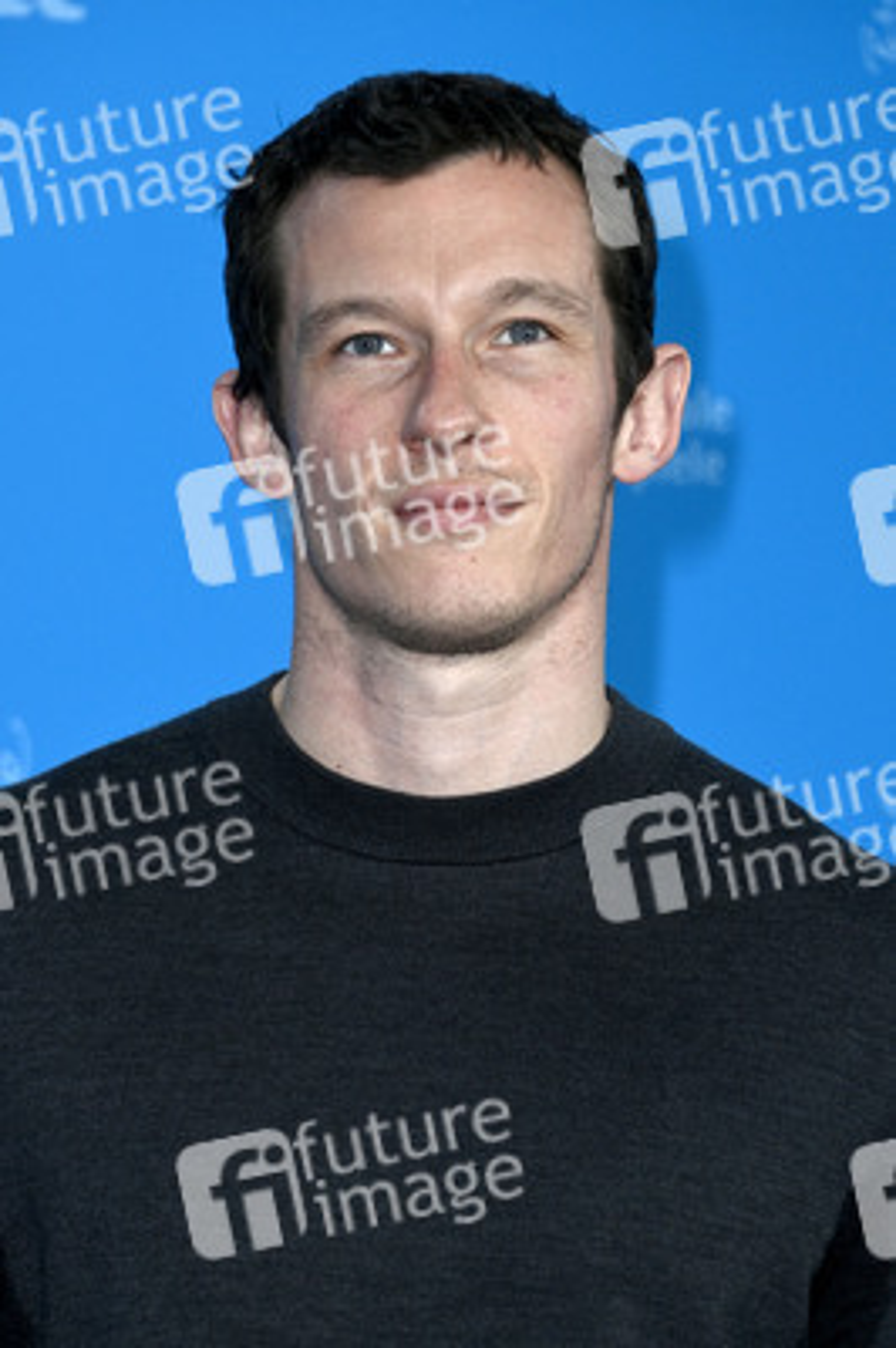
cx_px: 448
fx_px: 5048
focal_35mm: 135
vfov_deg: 15.2
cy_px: 674
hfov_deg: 10.1
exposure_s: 1/250
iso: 800
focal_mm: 135
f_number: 5.6
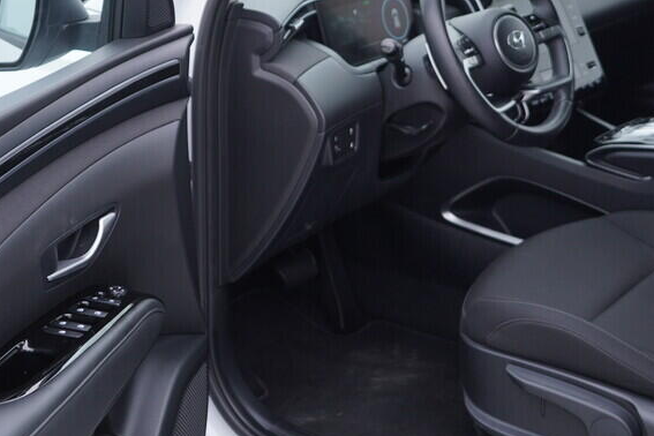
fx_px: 1181
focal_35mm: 65
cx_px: 344
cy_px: 107
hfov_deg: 31.0
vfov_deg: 20.7
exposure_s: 1/50
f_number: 3.2
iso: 125
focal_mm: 24
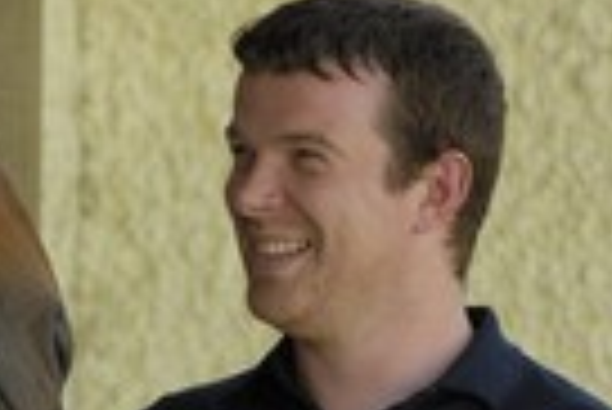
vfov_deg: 2.5
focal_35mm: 554
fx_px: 9428
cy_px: 216
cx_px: -94
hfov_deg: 3.7
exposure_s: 1/250
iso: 100
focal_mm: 120
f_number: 3
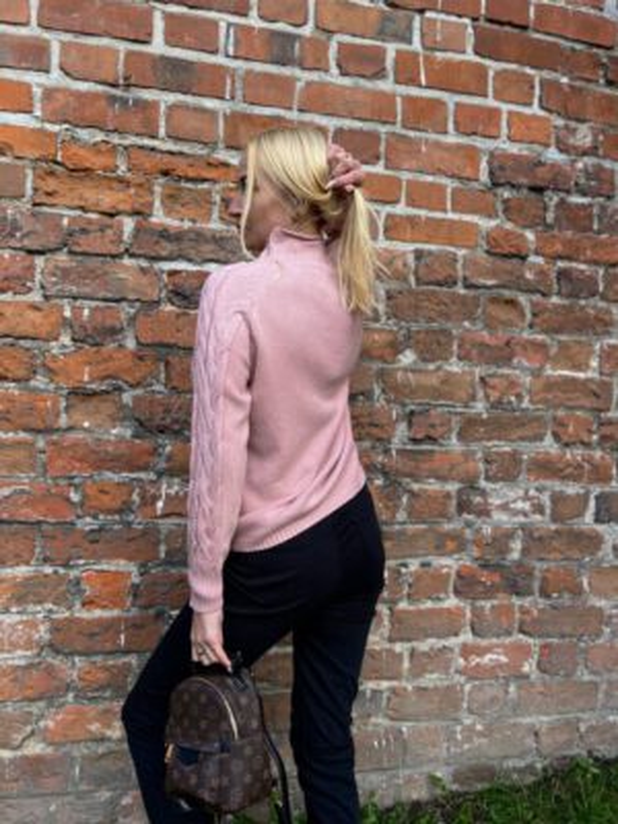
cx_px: 309
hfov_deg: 53.1
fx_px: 619
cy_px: 412
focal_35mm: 26
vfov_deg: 67.3
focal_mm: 5.7
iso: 40
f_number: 1.5
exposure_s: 1/284
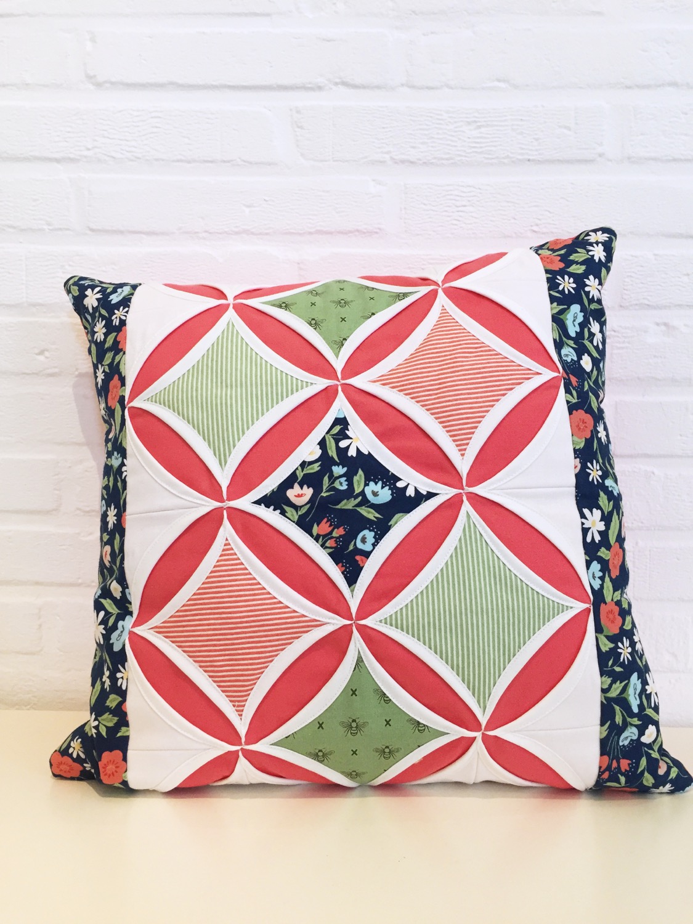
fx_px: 774
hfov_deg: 48.2
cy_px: 462
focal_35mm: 29
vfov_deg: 61.7
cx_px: 346
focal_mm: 4.2
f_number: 2.2
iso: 125
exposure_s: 1/33
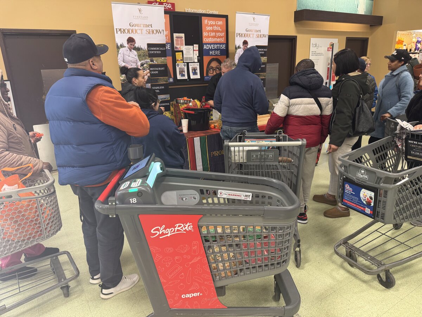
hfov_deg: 71.6
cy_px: 158
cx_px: 211
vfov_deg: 56.8
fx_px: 293
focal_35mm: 24
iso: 125
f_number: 1.78
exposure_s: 1/60
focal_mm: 6.76
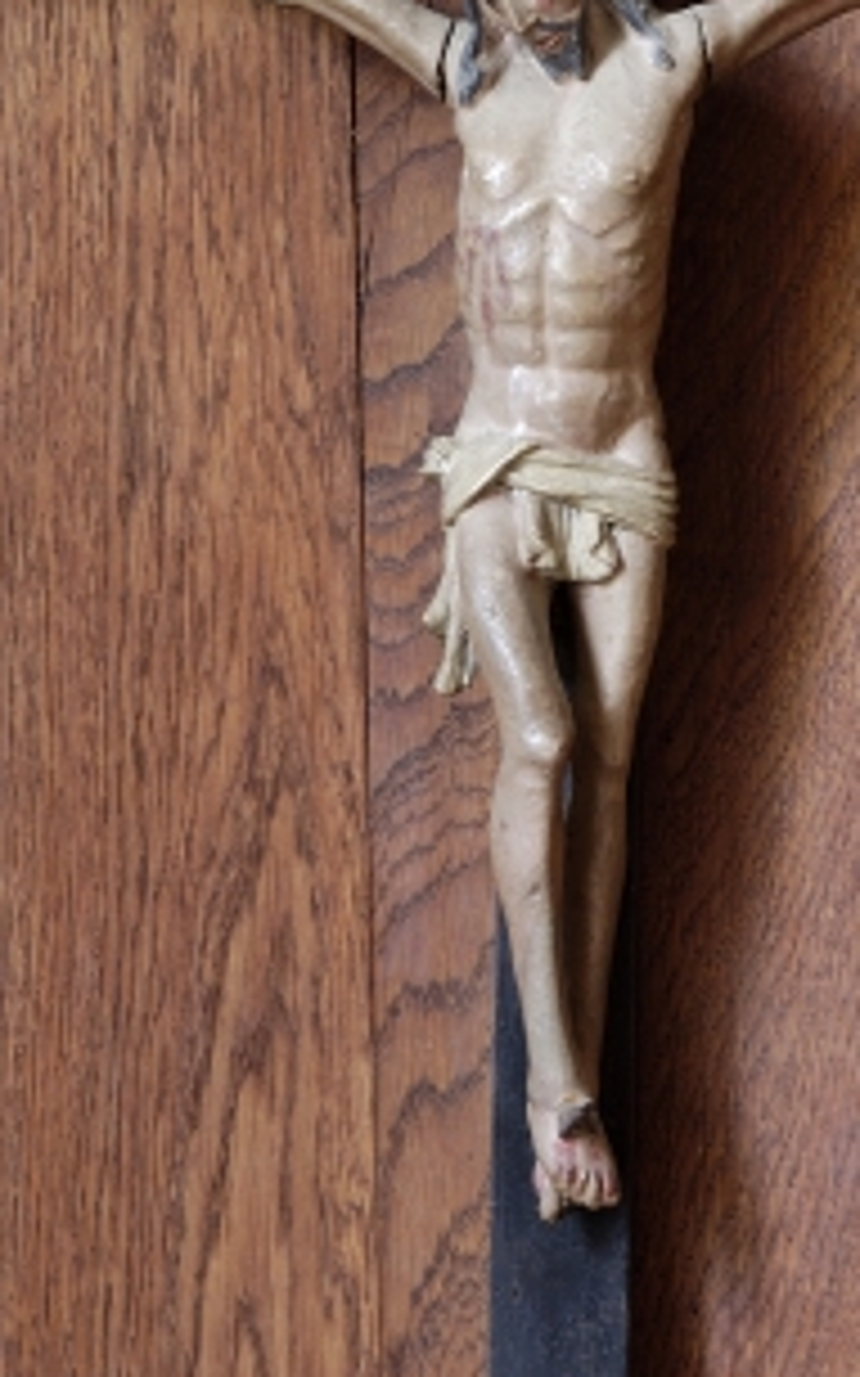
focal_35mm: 179
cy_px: 544
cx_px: 581
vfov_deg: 11.7
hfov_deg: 7.3
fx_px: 6719
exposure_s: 2
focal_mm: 70
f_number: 14
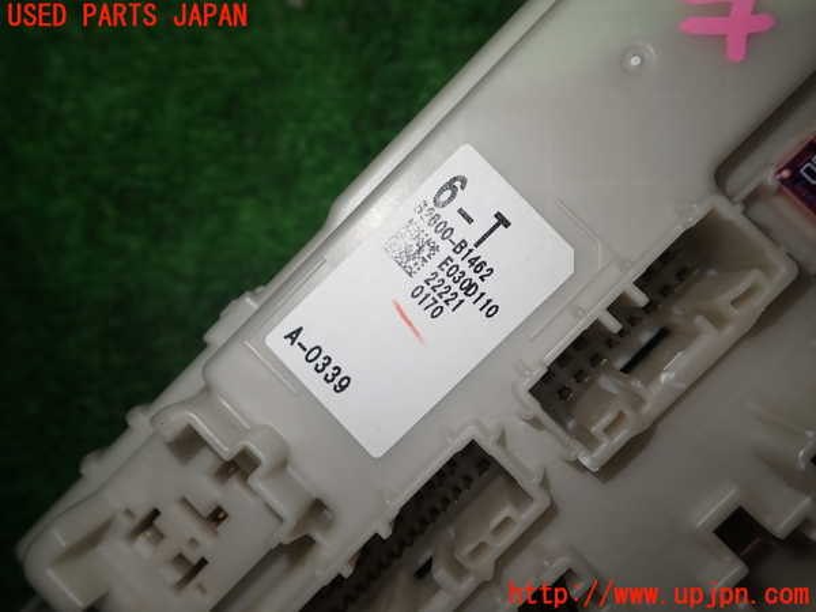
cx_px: 408
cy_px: 306
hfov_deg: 60.0
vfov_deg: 46.8
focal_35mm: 30
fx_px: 707
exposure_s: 1/80
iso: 100
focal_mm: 5.4
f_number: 2.3
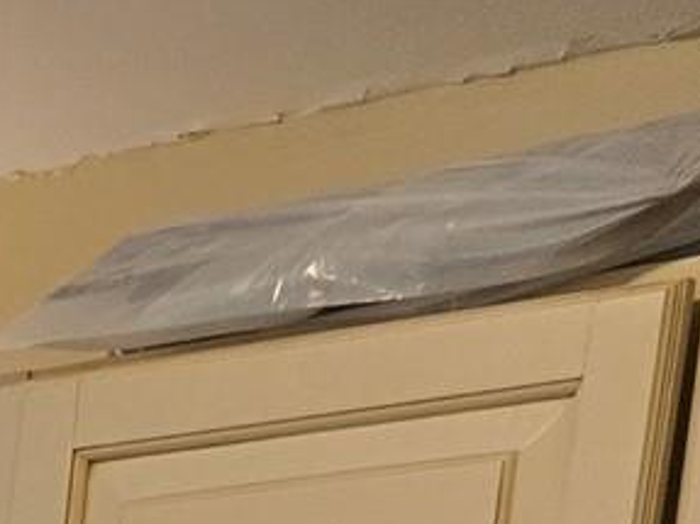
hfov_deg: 10.2
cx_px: -1078
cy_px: 1786
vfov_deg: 7.5
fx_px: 3315
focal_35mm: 164
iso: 250
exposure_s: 1/120
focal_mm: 6.3
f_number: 1.7
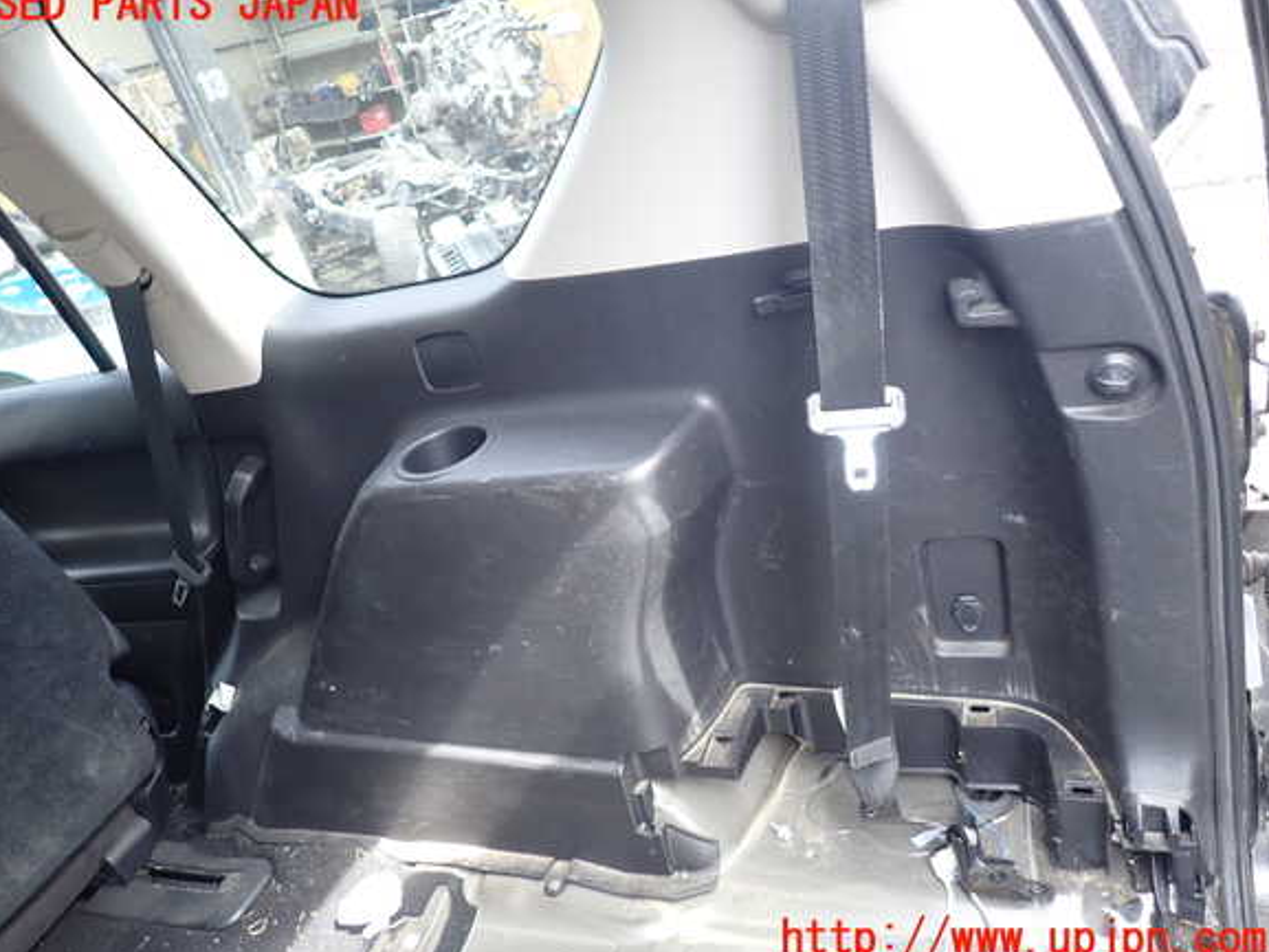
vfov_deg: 53.1
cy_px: 473
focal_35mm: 26
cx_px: 618
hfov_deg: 67.3
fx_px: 953
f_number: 2
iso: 125
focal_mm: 4.5
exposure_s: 1/60
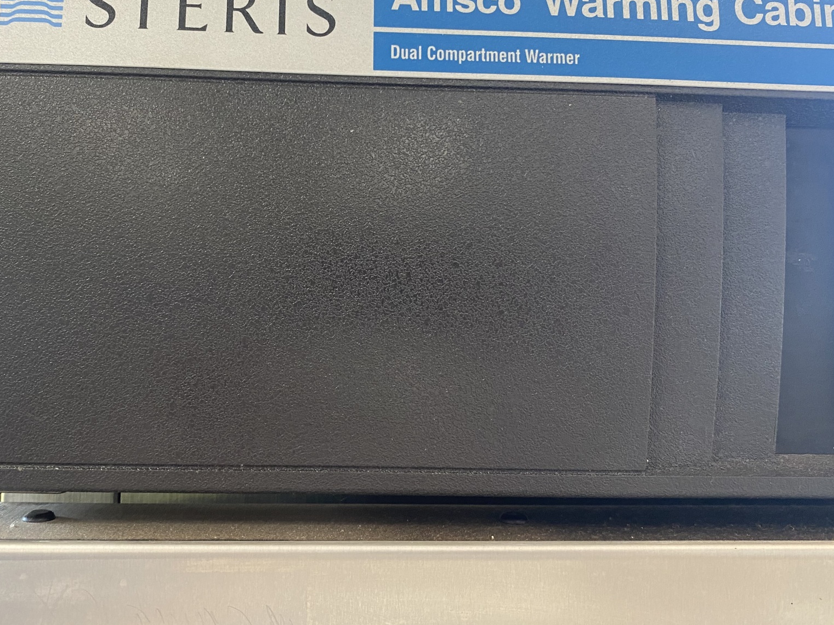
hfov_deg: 52.4
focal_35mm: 35
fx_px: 843
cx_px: 350
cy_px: 245
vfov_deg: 40.5
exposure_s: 1/60
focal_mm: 4.25
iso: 160
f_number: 1.8
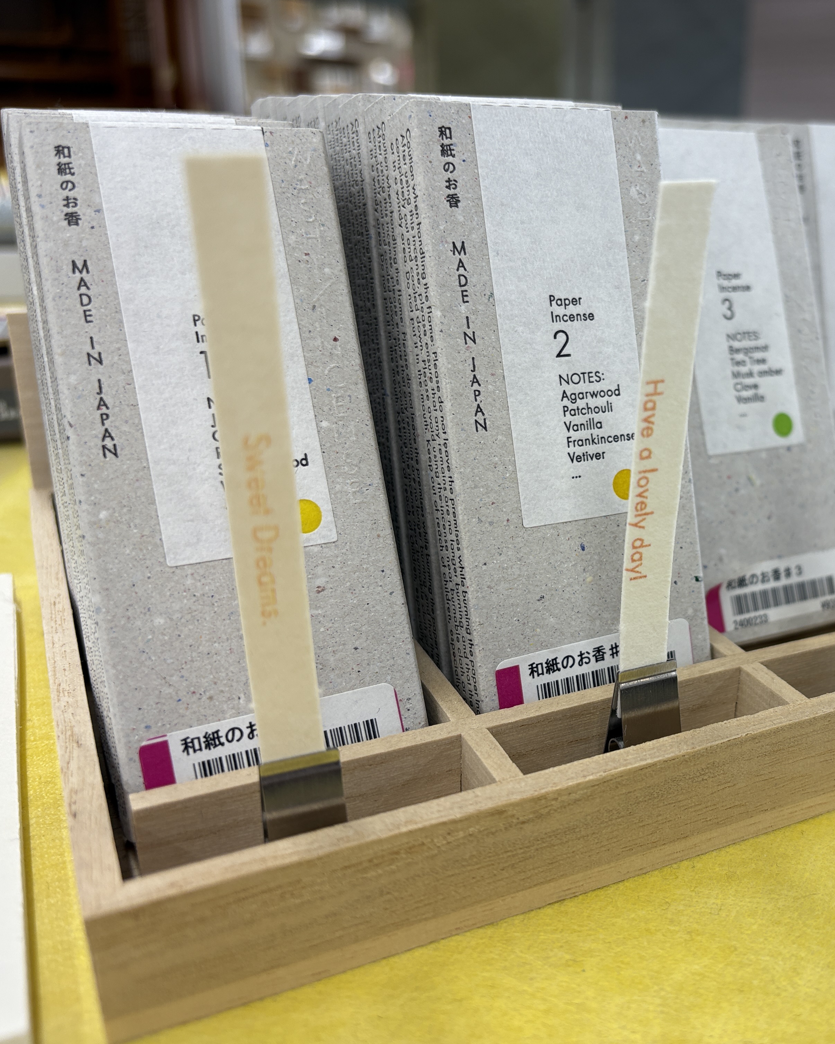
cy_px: 521
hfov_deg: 41.3
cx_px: 682
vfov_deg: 52.8
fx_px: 1050
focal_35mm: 34
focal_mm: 5.96
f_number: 1.6
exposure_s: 1/123
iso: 32
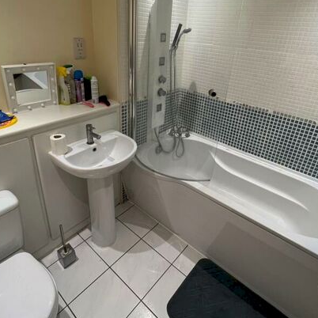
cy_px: 123
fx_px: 208
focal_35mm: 20
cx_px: 164
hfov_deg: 74.8
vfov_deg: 73.8
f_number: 1.8
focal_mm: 1.57
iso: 200
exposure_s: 1/100
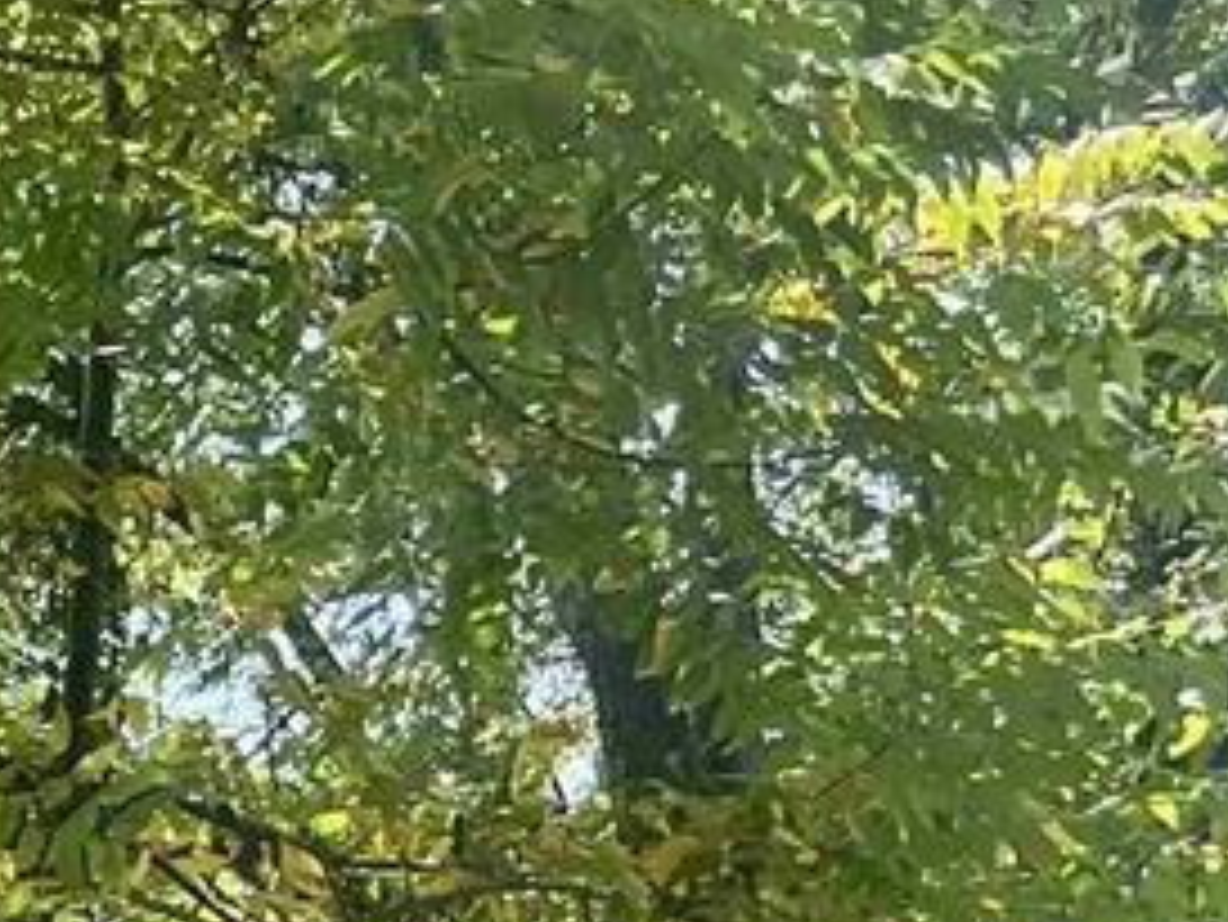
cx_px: -1489
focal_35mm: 137
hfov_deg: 12.2
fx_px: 4862
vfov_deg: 9.9
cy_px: 1979
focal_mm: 5.1
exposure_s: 1/1075
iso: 50
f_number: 1.6
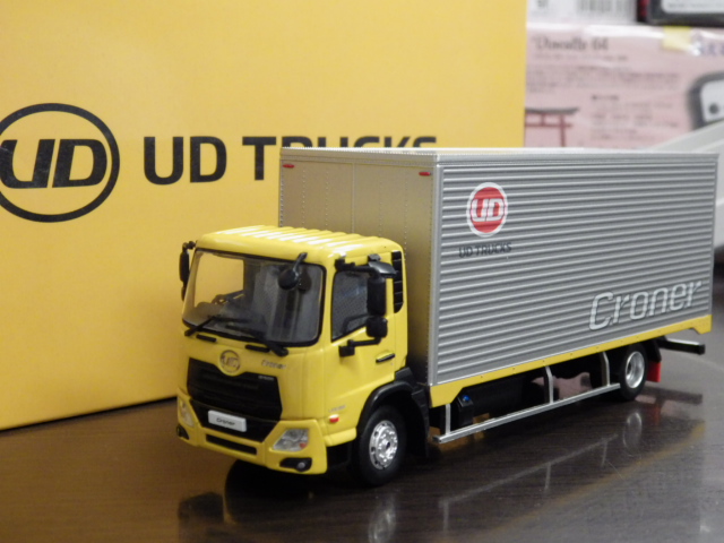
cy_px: 272
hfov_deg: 32.7
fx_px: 1234
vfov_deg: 24.8
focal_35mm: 59
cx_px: 362
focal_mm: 10.7
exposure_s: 1/40
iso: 800
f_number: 4
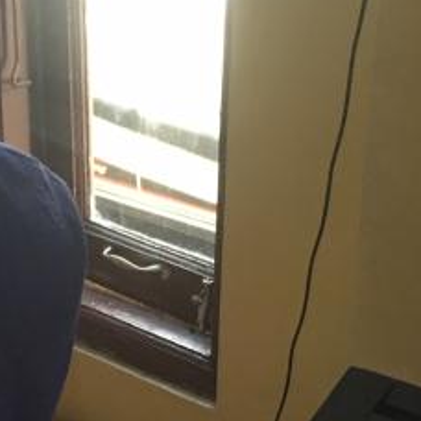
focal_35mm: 90
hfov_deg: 19.0
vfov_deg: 18.1
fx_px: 1238
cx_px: 52
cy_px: 534
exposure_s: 1/17
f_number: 2.2
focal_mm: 4.15
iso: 80
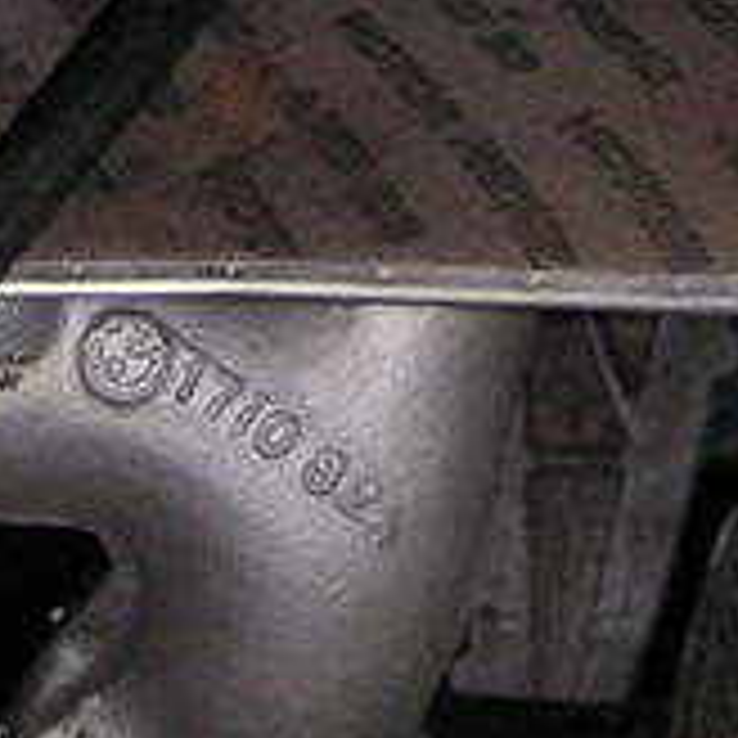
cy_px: -256
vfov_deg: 12.8
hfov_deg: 13.1
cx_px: -50
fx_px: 3160
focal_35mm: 131
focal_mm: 6
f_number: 6.7
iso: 160
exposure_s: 1/45
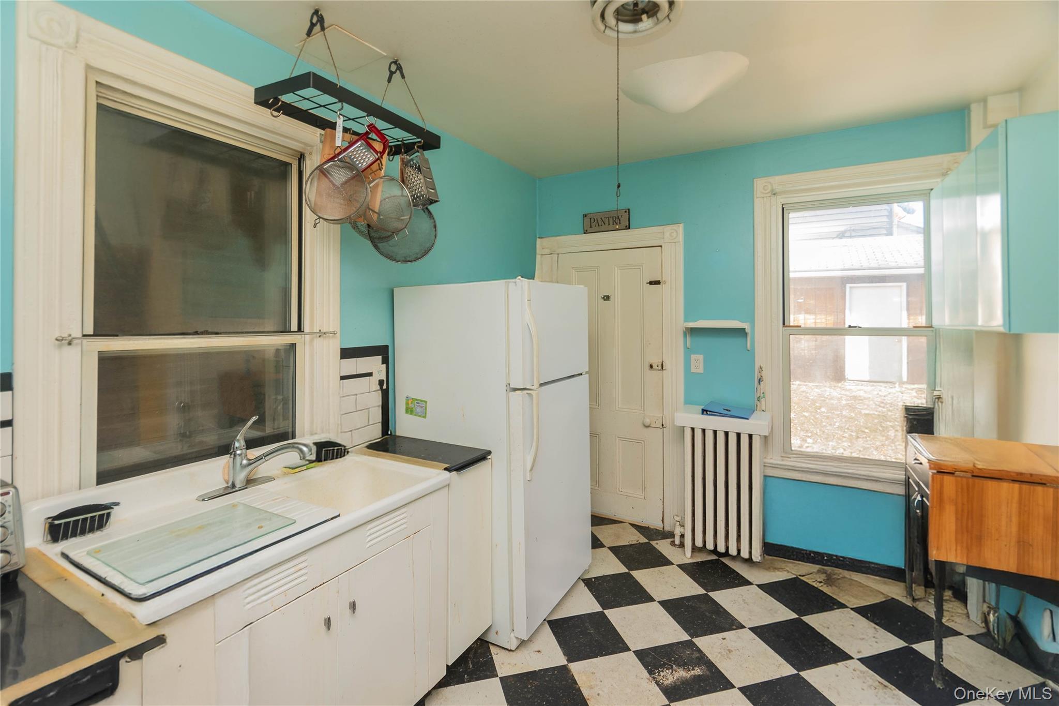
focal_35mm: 15
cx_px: 530
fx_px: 441
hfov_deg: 100.4
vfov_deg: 77.3
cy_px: 353
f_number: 4.5
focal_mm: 10
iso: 200
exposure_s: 1/60
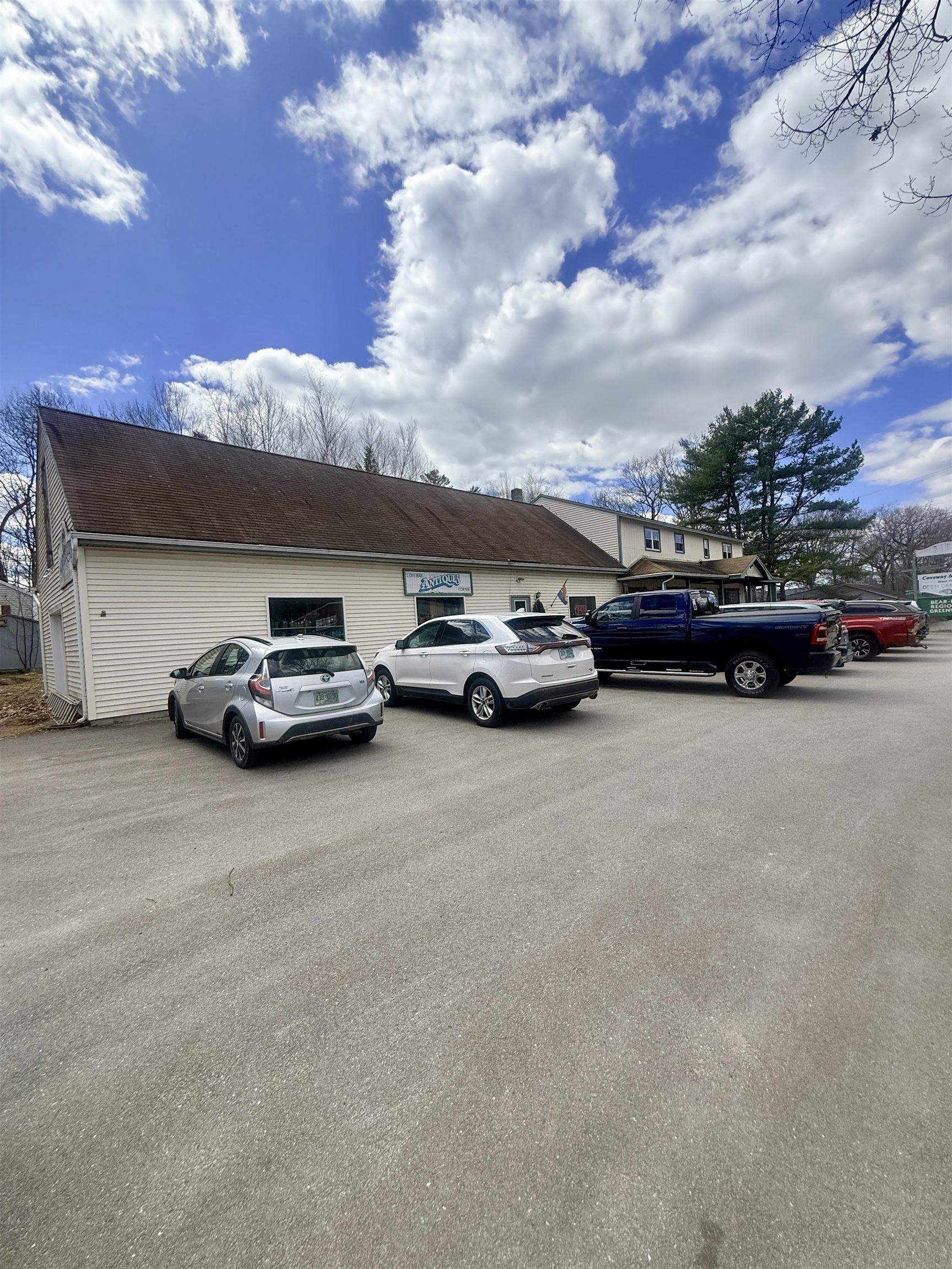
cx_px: 476
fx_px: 513
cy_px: 634
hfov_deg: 85.7
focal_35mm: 14
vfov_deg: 102.1
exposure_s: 1/3125
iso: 64
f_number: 2.2
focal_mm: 2.22
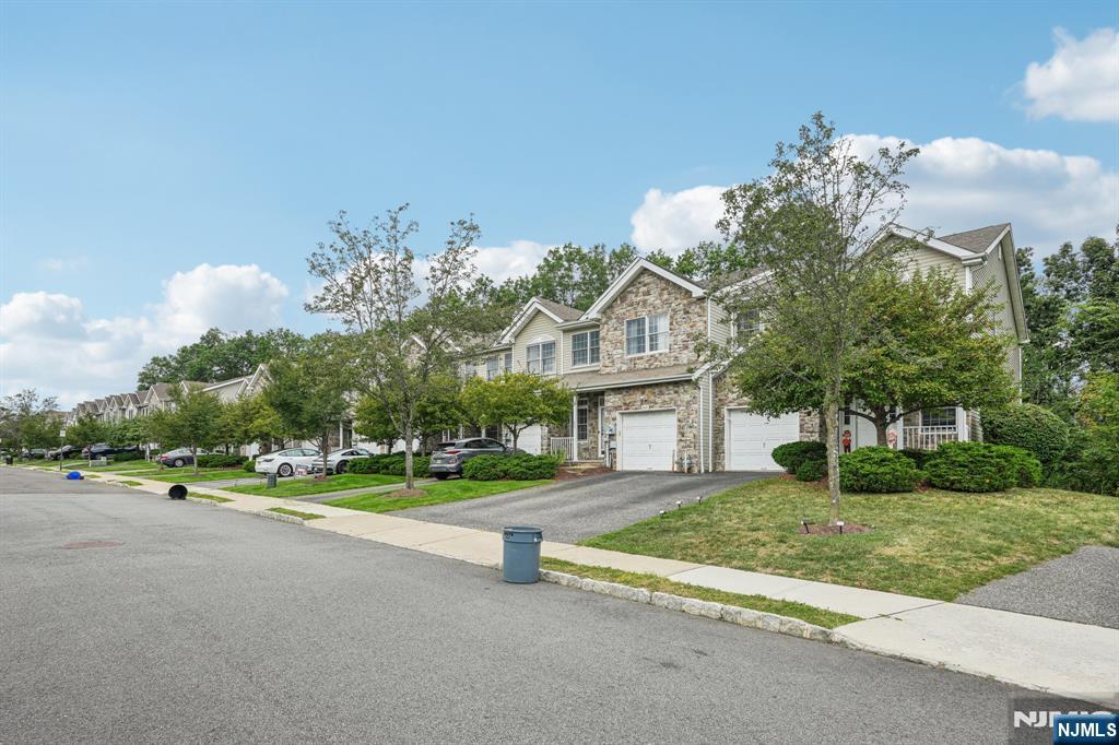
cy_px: 372
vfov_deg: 64.5
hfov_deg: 86.9
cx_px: 560
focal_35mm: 19
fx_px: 590
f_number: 8
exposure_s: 1/160
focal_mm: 19
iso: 100
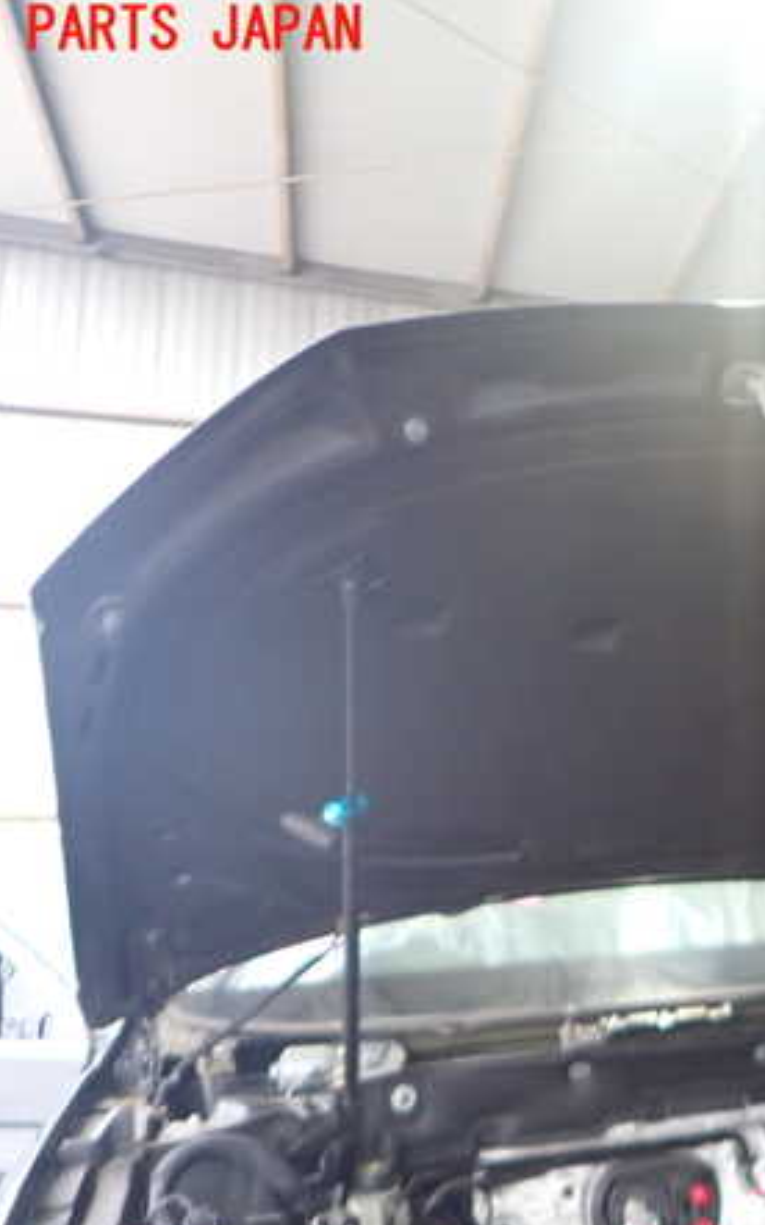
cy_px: 621
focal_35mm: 36
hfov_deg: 33.4
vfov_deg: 54.0
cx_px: 690
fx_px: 1202
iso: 400
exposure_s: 1/30
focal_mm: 4.5
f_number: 2
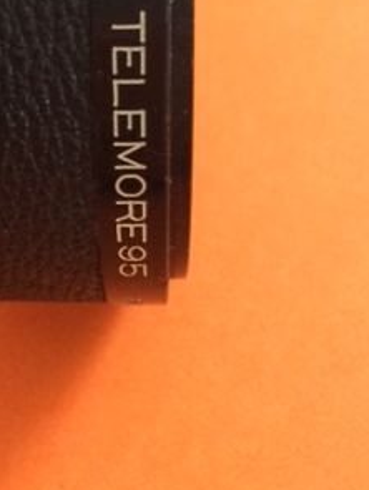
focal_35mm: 65
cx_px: 76
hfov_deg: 22.3
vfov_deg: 29.6
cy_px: 166
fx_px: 922
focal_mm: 4.12
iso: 400
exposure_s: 1/15
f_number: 2.2
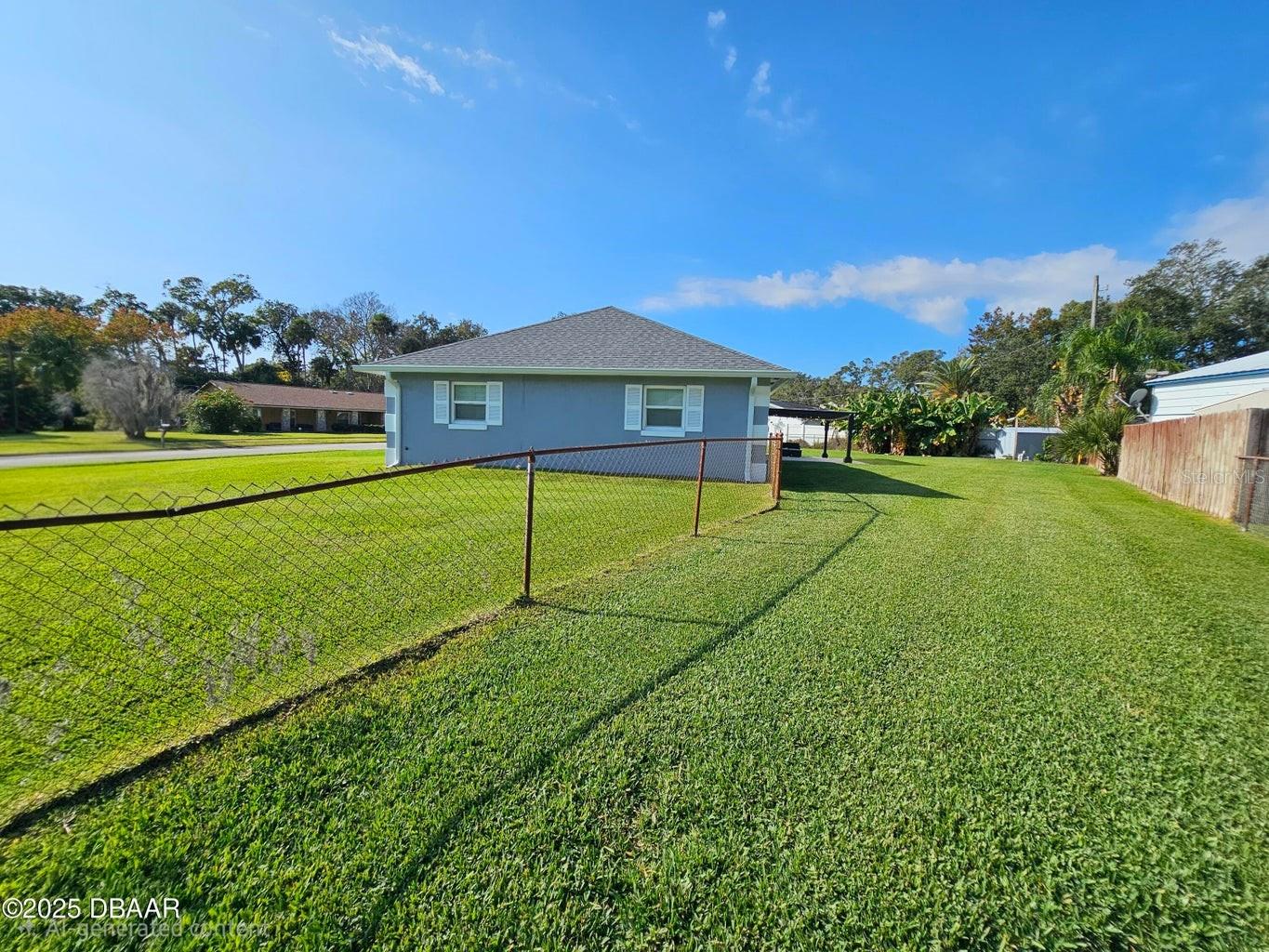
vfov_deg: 89.9
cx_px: 634
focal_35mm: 13
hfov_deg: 106.2
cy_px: 476
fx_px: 477
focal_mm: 2.2
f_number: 2.2
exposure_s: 1/3333
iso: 50
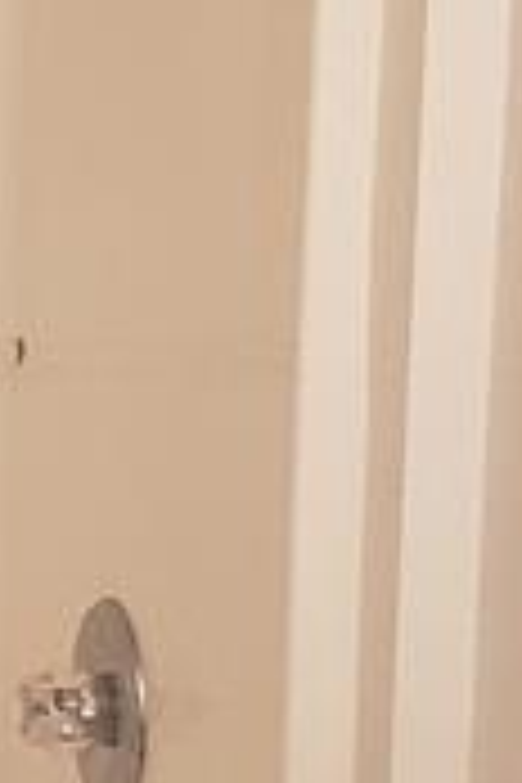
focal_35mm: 187
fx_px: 4067
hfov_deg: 6.9
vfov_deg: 11.0
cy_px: 356
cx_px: -832
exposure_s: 1/60
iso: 320
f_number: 2.4
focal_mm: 4.3
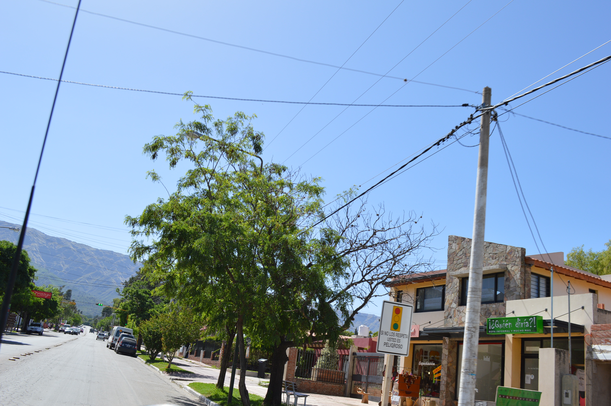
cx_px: 306
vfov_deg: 39.9
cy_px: 203
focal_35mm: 33
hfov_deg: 57.3
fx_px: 560
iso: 100
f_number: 8
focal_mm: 22
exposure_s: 1/250
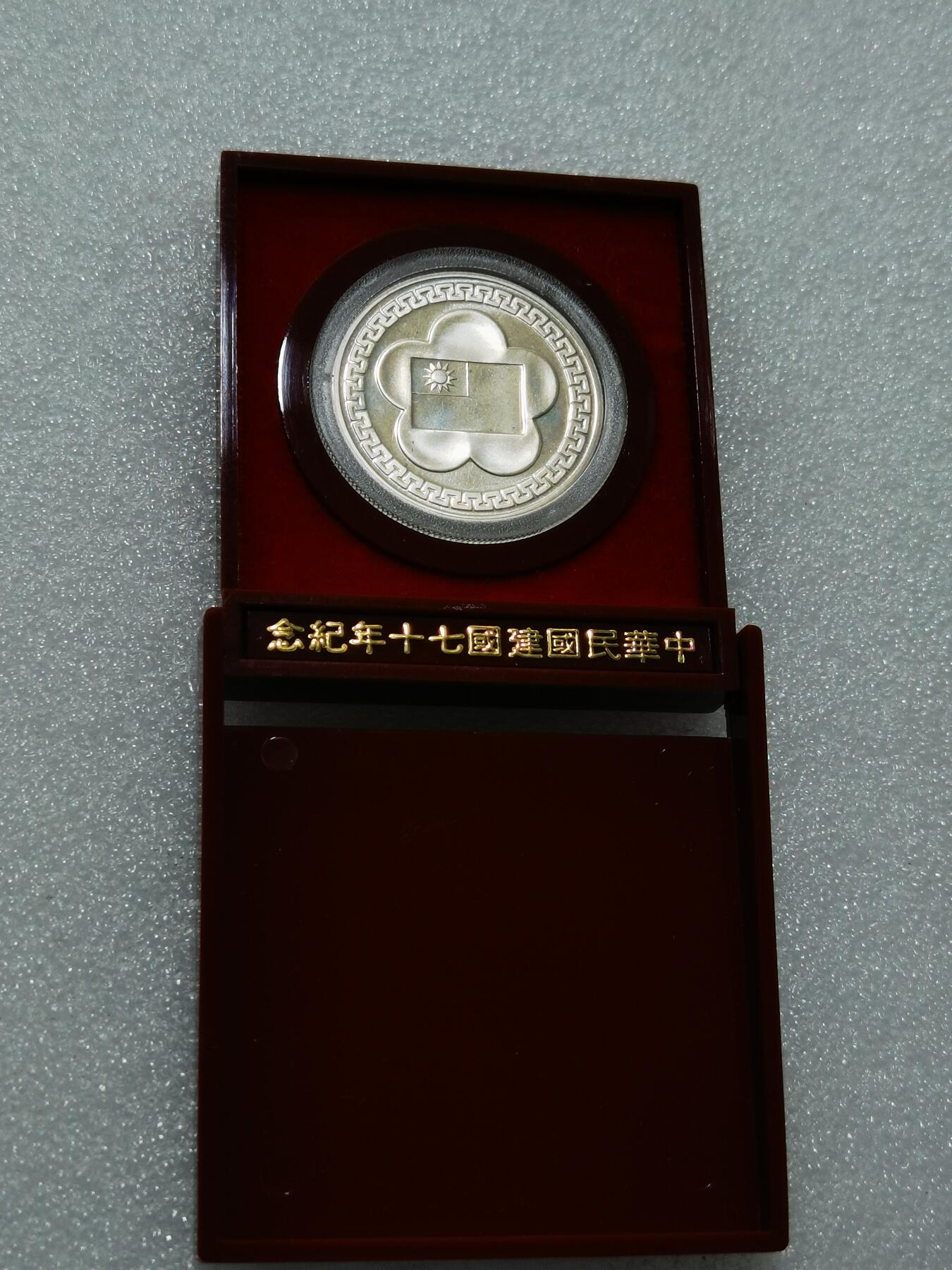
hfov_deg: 24.0
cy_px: 635
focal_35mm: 61
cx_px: 476
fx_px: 2237
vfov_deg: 31.7
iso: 50
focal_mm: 6.67
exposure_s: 1/168
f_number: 1.9
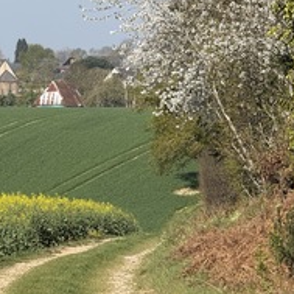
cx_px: 3
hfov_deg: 6.2
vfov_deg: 6.2
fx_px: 2700
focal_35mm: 281
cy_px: 161
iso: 50
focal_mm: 15.66
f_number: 2.8
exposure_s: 1/1227
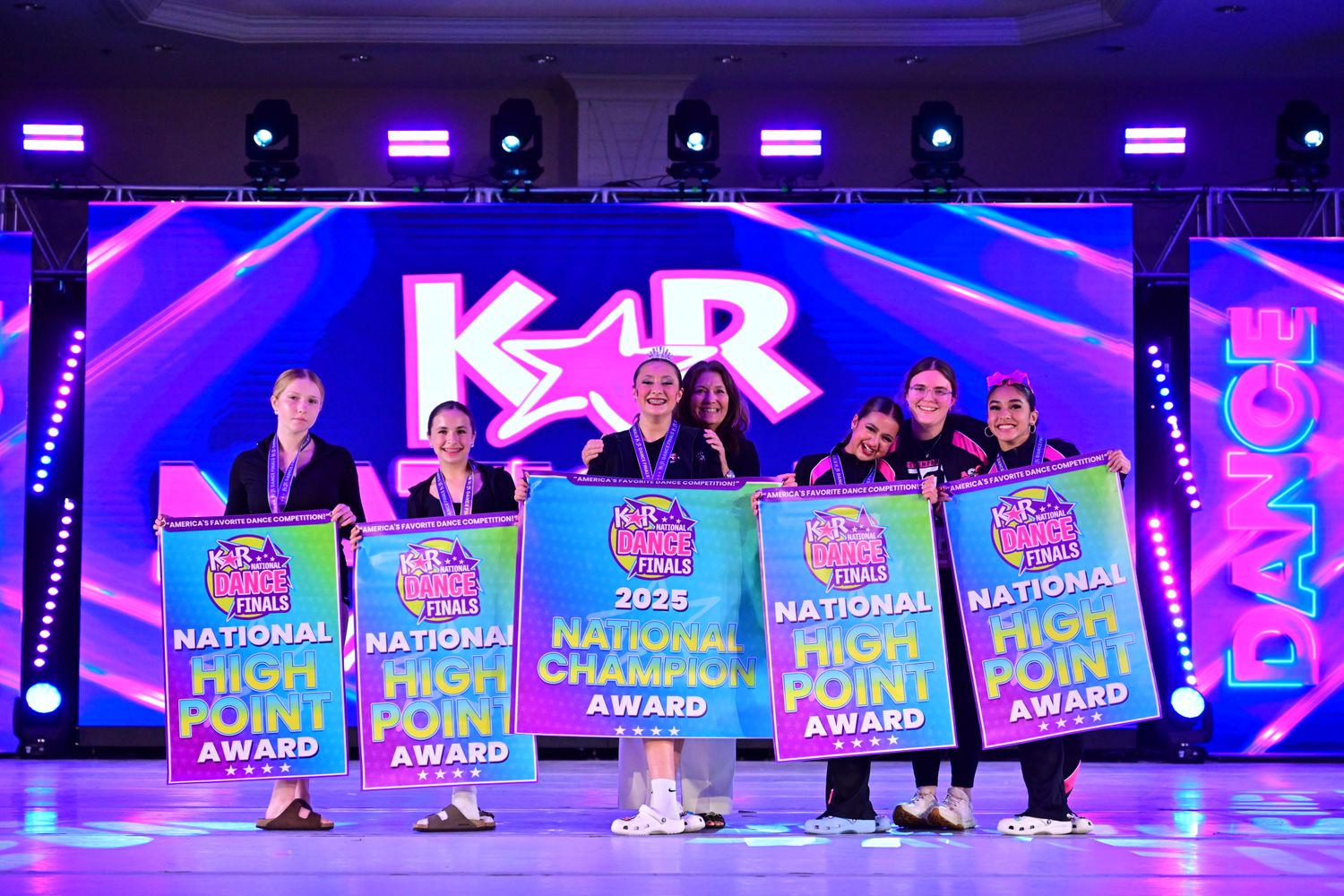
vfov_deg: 19.5
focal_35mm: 70
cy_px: 448
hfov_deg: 28.8
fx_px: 2613
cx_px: 672
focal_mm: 70
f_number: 3.2
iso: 3200
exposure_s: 1/1000
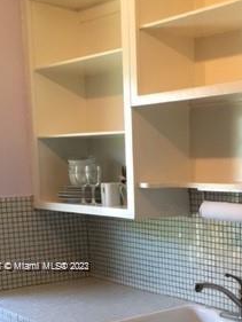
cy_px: 267
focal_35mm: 66
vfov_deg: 28.6
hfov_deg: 21.6
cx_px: 233
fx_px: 615
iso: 80
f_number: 2.2
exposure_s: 1/30
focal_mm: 4.15
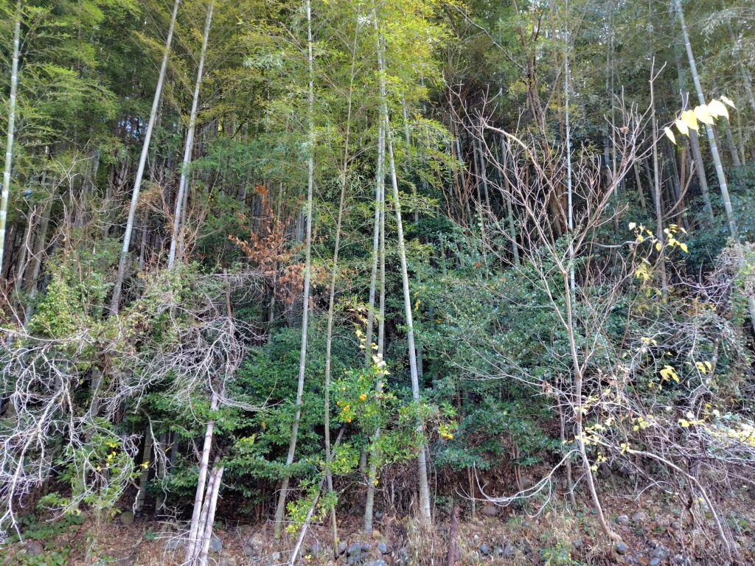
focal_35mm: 23
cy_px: 283
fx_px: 502
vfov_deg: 58.9
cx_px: 378
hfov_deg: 73.9
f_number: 1.9
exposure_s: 1/120
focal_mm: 5.6
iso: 269
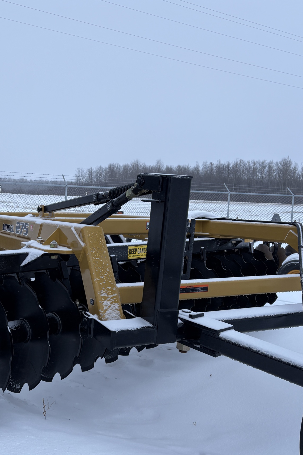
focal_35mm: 37
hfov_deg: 35.0
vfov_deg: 51.9
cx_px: 68
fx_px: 467
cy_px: 223
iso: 50
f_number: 1.6
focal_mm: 5.96
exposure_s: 1/731
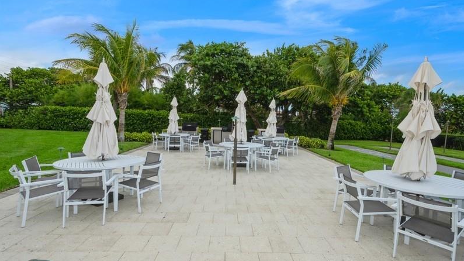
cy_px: 129
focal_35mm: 19
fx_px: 234
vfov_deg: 58.3
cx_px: 233
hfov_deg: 89.6
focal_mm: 12
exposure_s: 1/250
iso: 250
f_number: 14
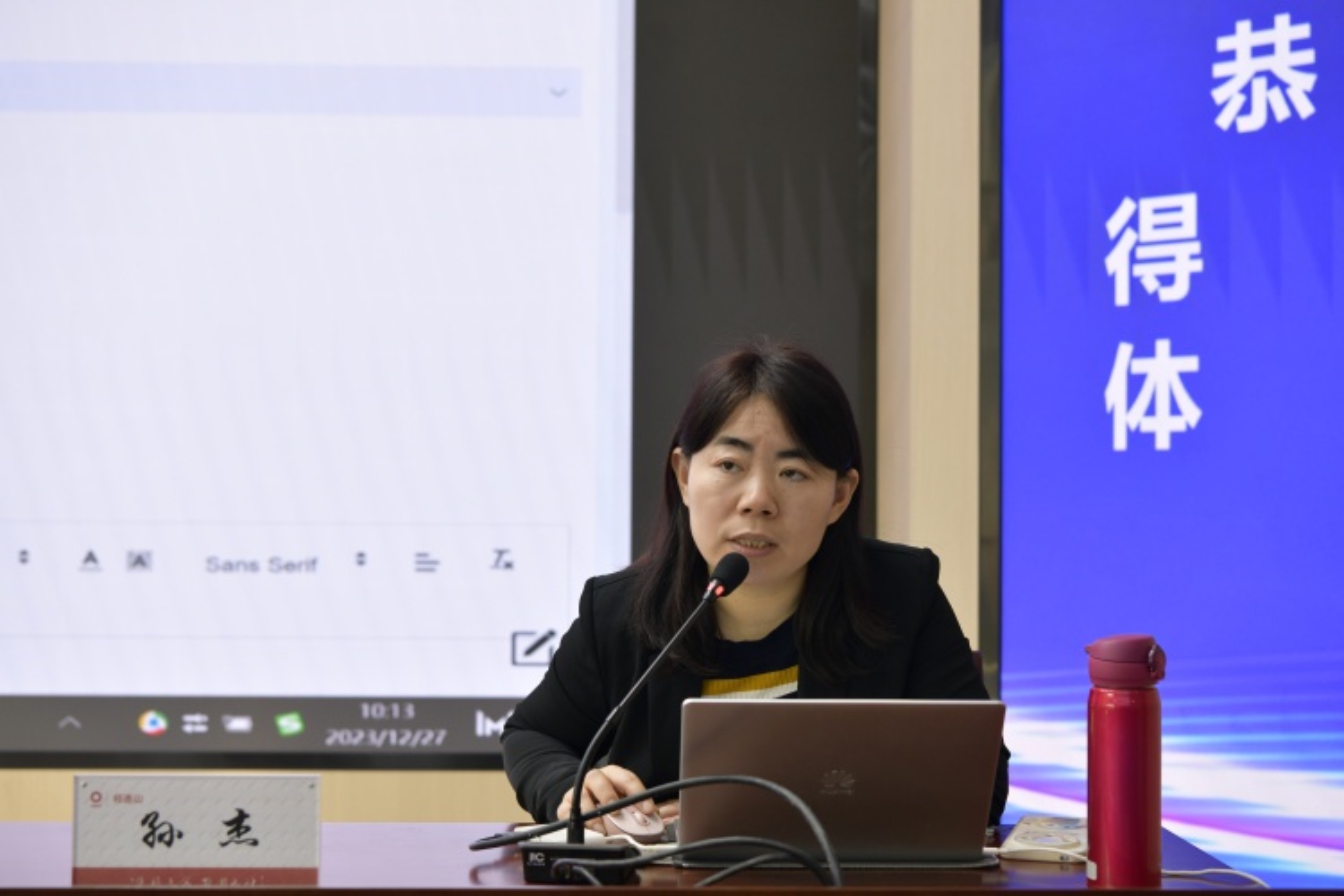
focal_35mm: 55
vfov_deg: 24.6
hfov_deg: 36.2
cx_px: 672
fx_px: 2053
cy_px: 448
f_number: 5.6
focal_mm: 55
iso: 640
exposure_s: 1/125
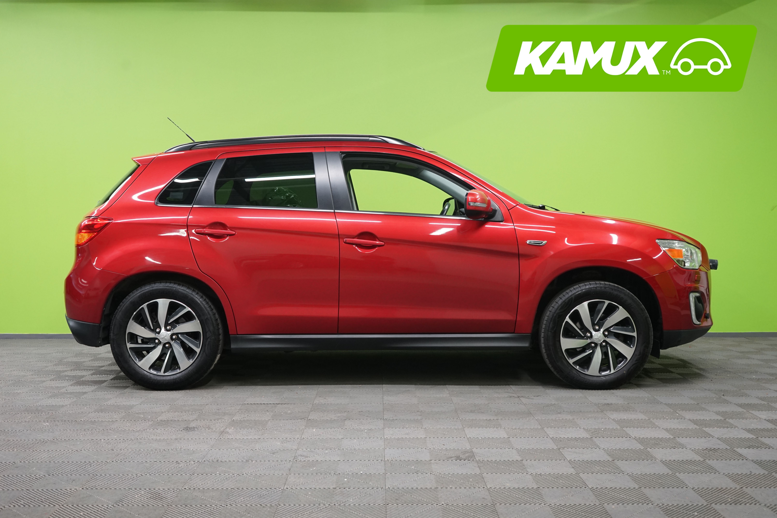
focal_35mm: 40
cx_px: 388
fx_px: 863
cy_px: 259
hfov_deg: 48.5
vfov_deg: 33.4
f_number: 5.6
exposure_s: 1/50
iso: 1250
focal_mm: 40
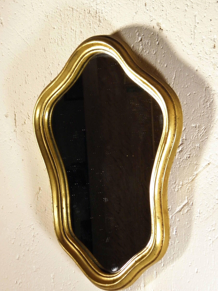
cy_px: 146
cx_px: 110
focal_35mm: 94
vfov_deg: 20.9
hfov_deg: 15.7
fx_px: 789
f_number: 4.5
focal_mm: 16
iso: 200
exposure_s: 1/10
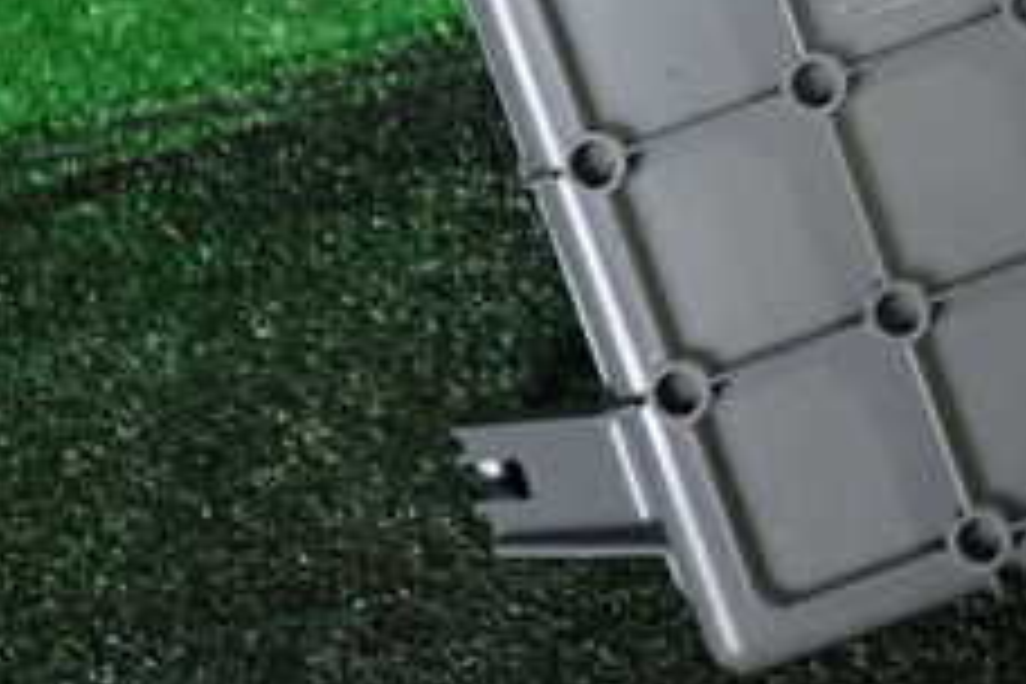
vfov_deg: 15.9
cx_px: 972
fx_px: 2337
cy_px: -162
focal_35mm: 82
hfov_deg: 23.9
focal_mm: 5.4
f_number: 2.3
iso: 800
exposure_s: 1/30
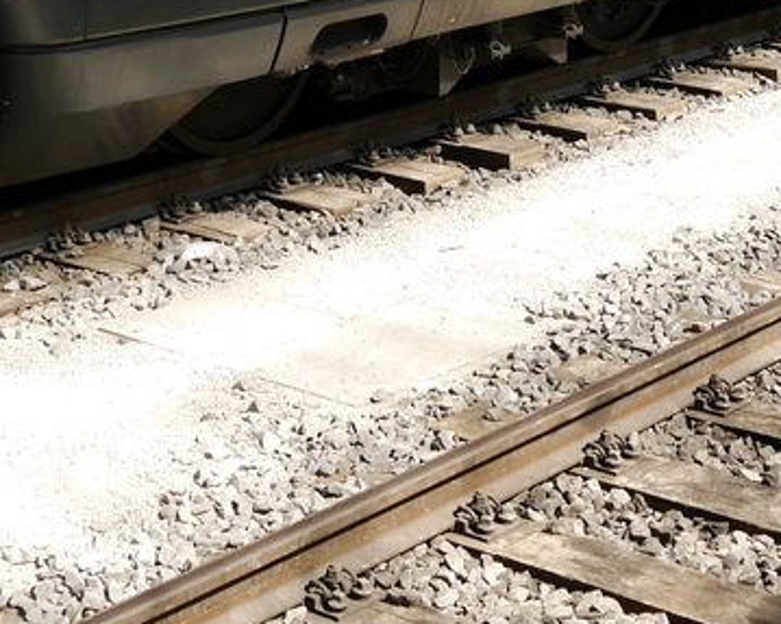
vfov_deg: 14.6
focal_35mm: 98
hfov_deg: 19.6
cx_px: 400
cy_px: -304
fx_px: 2265
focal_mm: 15
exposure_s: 1/200
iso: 160
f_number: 5
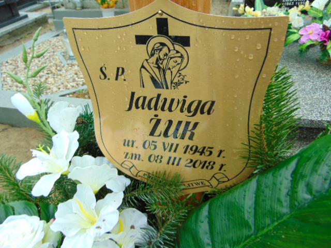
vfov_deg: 54.9
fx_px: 239
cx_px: 166
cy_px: 124
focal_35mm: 25
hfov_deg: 69.4
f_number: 3
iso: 80
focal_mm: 4.5
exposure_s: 1/50
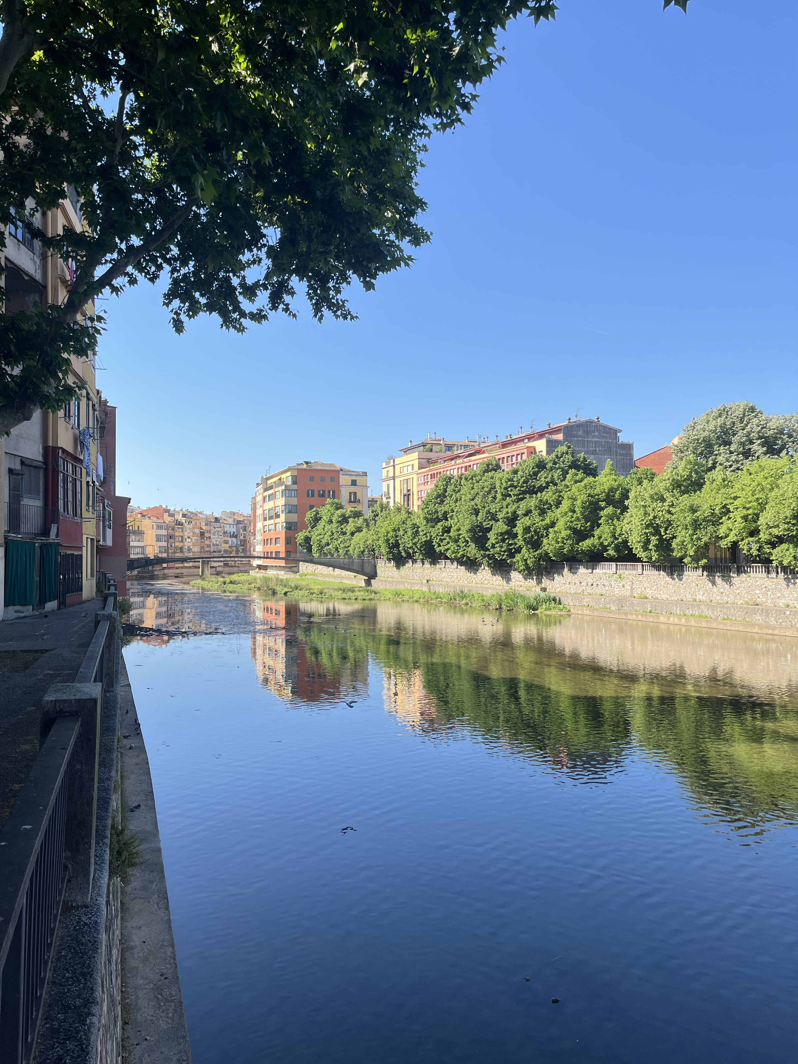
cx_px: 399
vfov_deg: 67.3
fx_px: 799
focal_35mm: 26
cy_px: 532
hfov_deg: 53.1
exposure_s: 1/1066
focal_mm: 5.1
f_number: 1.6
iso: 50
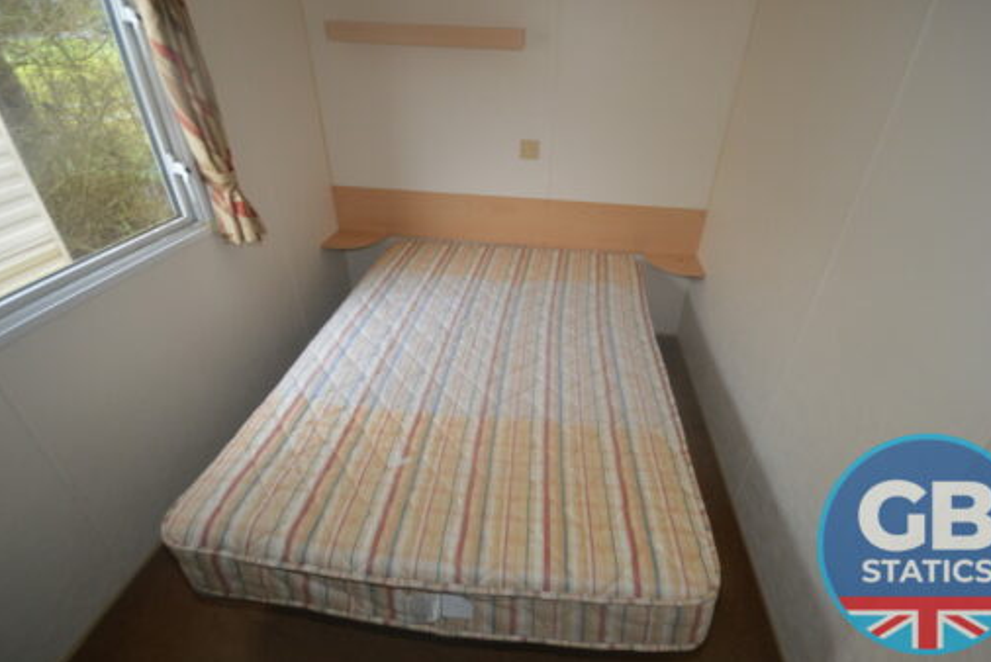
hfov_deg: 96.6
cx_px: 523
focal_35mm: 16
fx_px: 441
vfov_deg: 73.8
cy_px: 319
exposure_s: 1/60
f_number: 4
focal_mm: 10
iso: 500
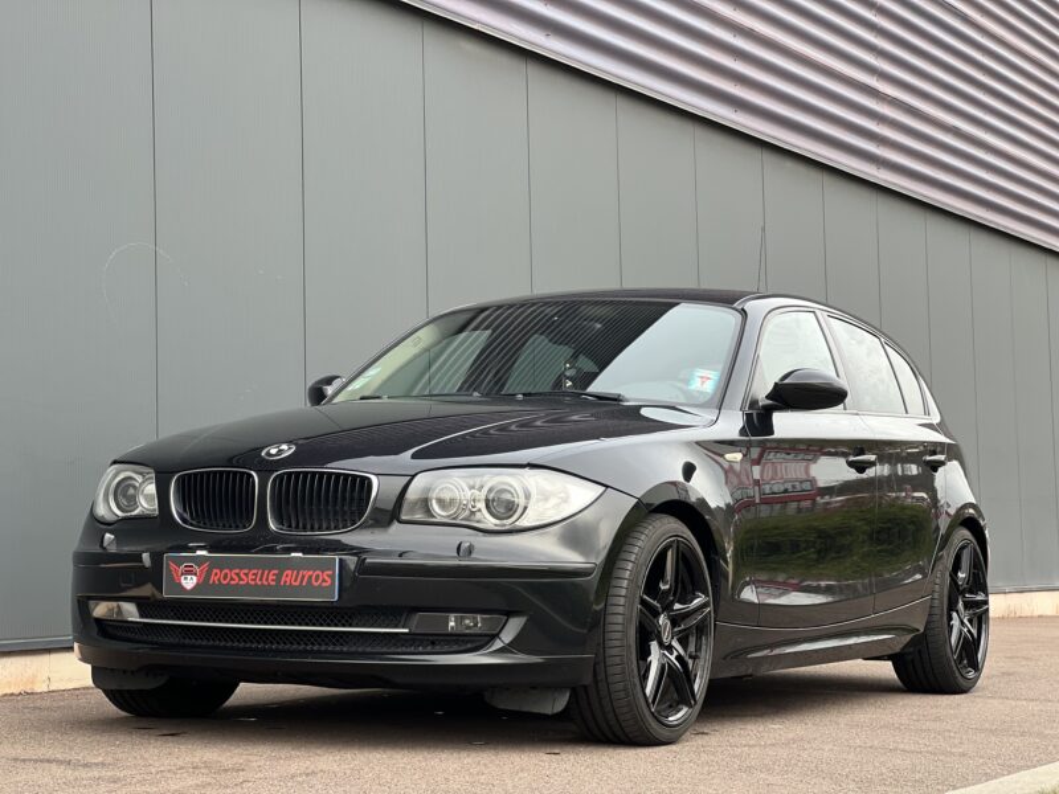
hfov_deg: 25.3
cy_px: 397
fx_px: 2356
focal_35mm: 77
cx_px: 530
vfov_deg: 19.1
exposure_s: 1/121
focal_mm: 9
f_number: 2.8
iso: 50
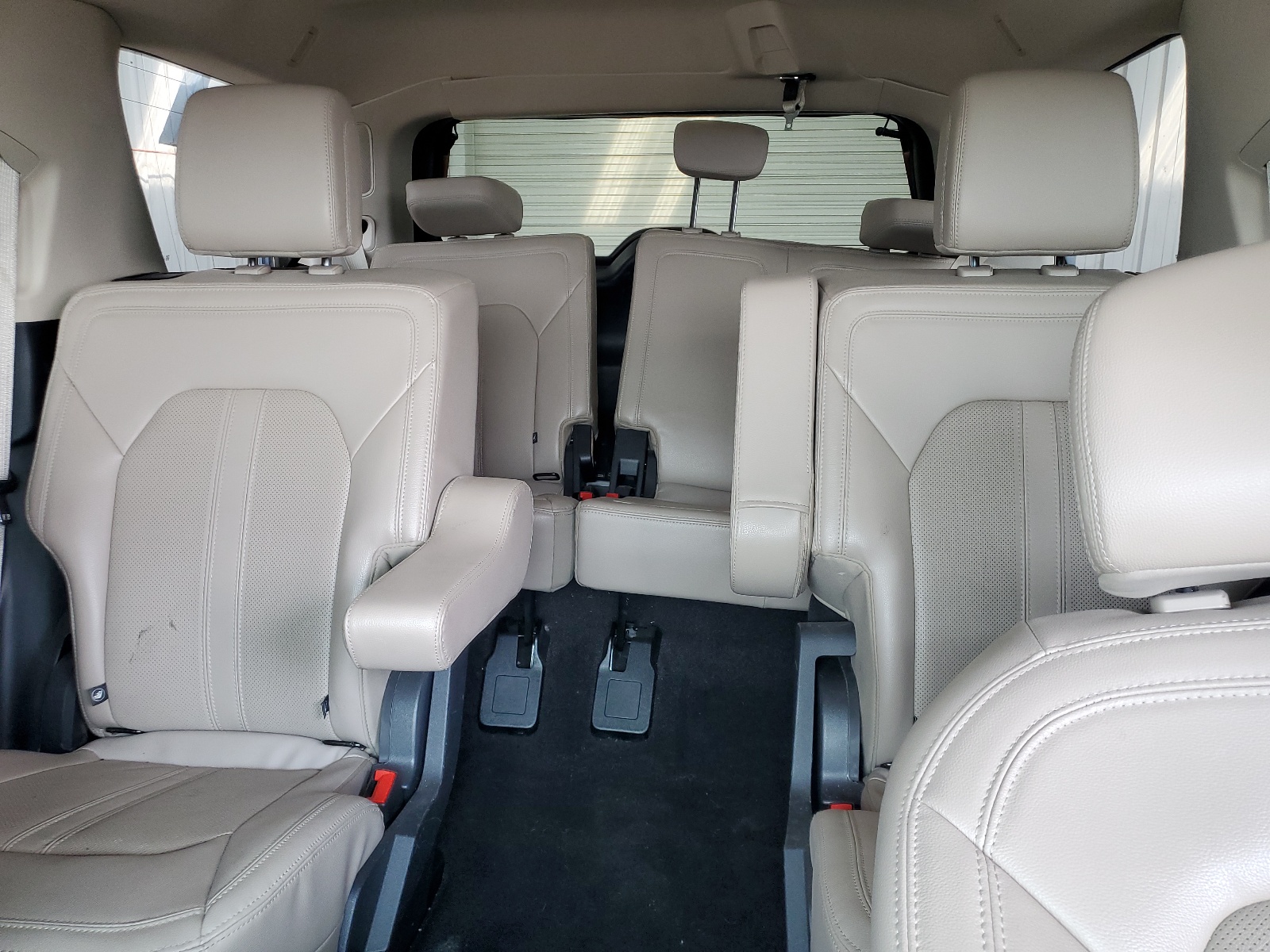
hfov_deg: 67.3
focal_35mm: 26
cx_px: 635
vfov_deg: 53.1
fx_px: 954
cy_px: 476
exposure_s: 1/120
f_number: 1.5
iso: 84
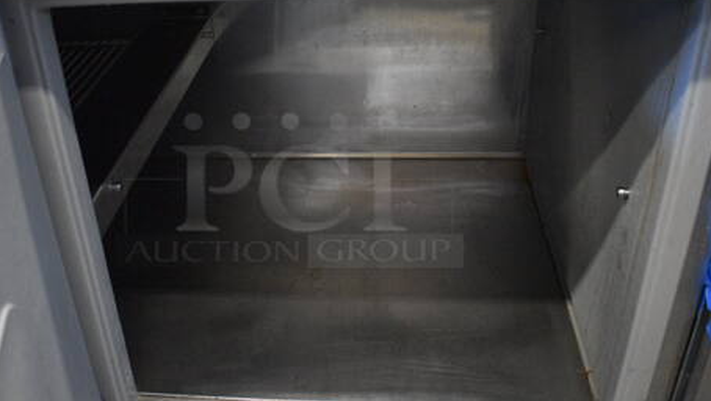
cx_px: 290
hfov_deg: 52.4
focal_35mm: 38
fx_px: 717
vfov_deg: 31.2
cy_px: 185
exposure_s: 1/125
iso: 5000
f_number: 3.5
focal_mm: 18
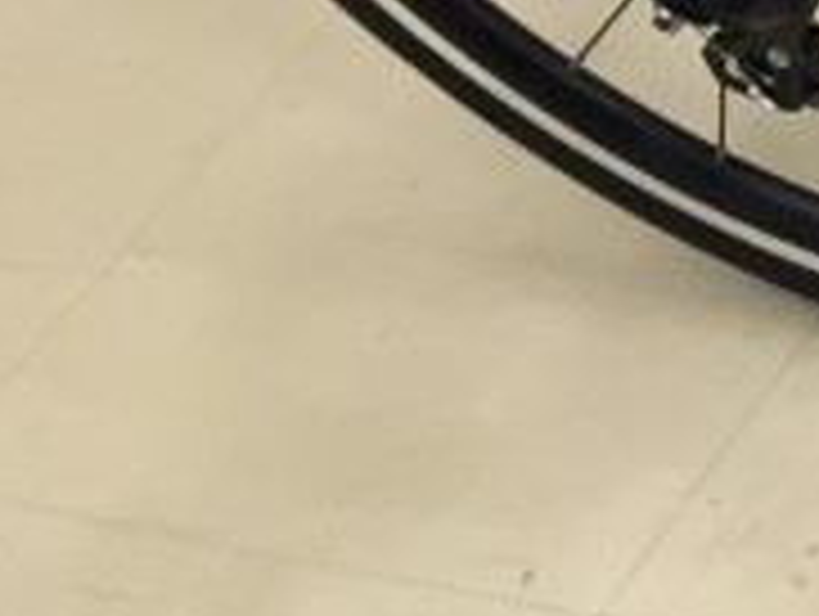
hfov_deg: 8.6
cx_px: 2470
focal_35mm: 191
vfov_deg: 7.5
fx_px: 4525
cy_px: -643
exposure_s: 1/30
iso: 32
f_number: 2.2
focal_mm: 4.15
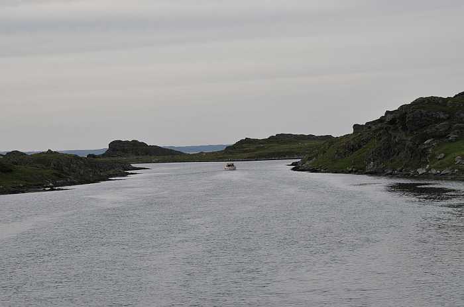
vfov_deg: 13.0
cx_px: 232
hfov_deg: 19.5
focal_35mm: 105
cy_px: 154
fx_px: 1351
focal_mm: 70
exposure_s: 1/640
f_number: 11
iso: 800
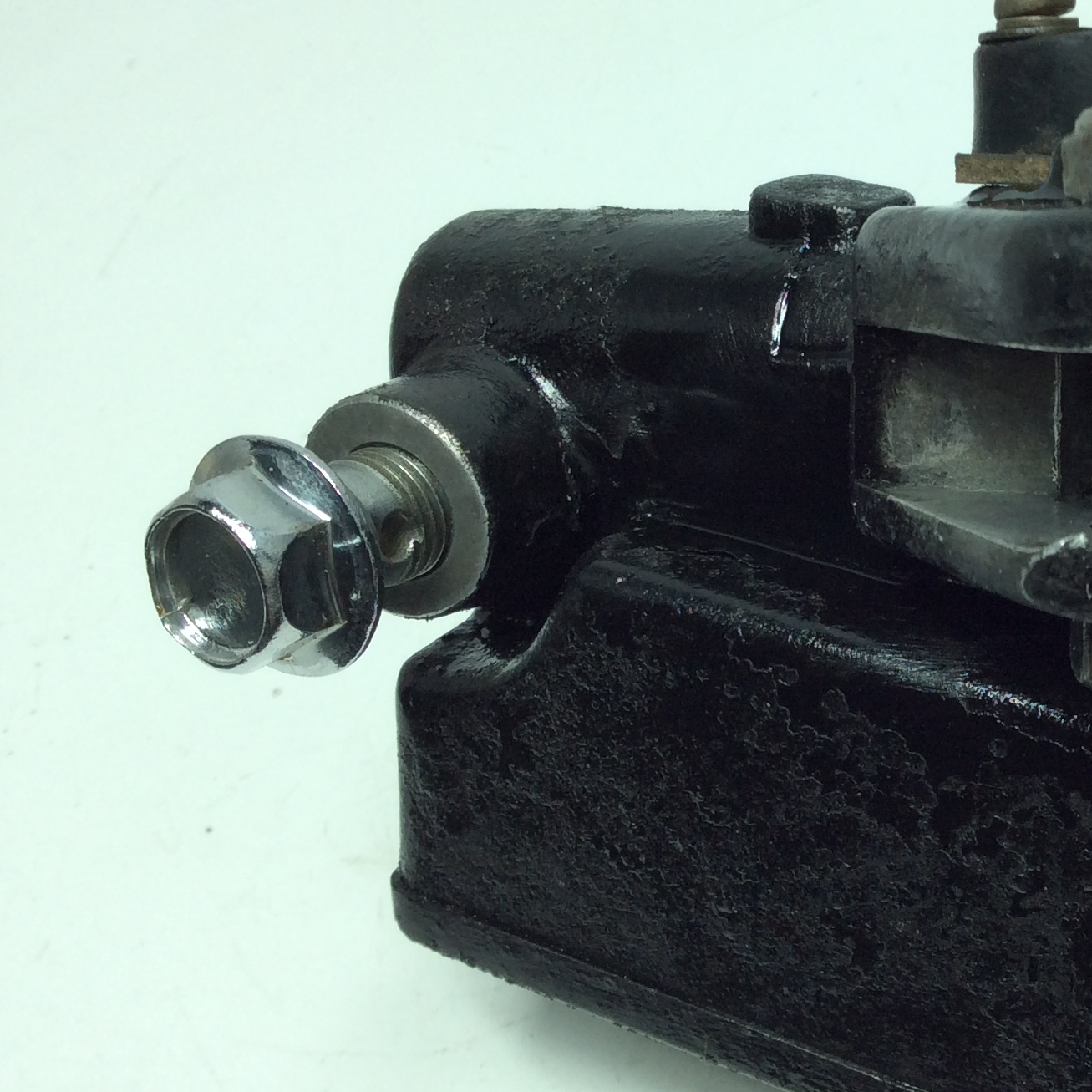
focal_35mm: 56
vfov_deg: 30.6
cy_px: 522
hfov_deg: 29.4
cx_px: 970
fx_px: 1999
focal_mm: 3.3
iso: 32
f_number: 2.4
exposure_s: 1/296
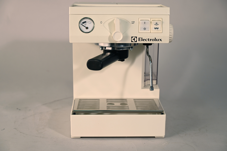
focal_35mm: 57
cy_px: 76
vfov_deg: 23.8
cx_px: 114
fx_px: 359
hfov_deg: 35.1
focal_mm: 57
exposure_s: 1/60
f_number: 4
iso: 360
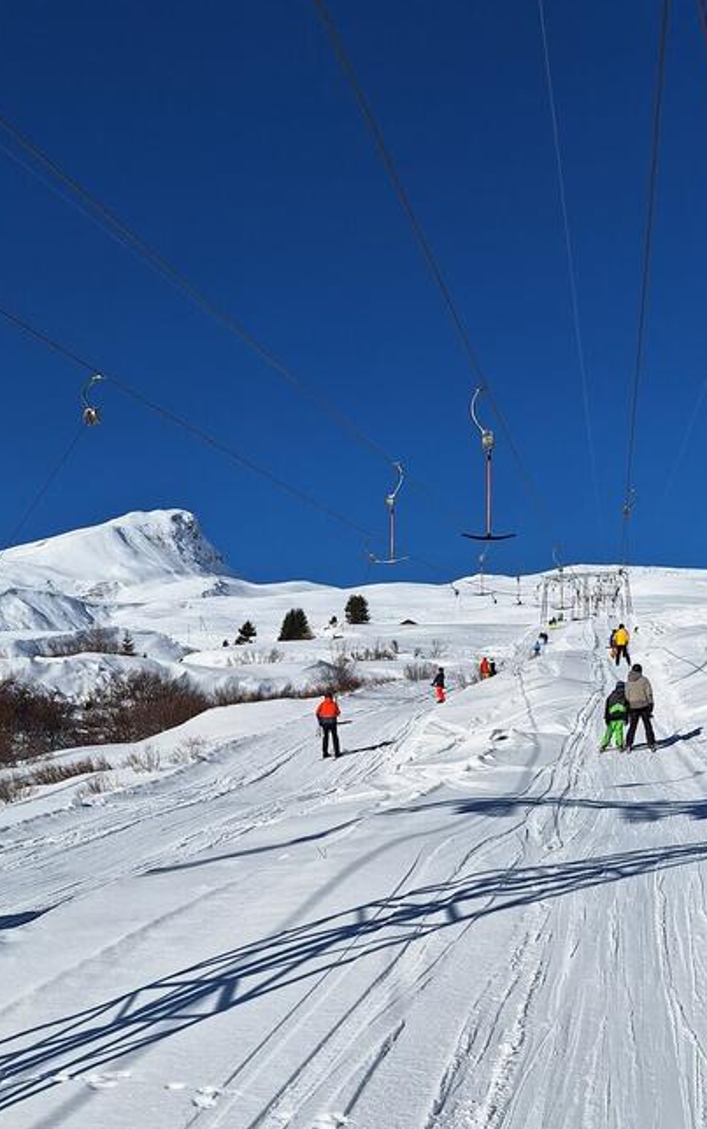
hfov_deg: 32.8
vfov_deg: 49.3
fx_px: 1201
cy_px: 768
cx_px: 389
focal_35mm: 39
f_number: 1.8
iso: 40
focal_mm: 5.54
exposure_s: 1/6250
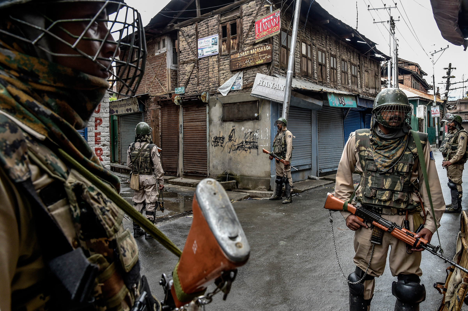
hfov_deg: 62.0
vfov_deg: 43.6
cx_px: 234
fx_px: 390
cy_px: 156
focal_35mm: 30
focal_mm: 30
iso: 1000
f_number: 10
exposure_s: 1/50
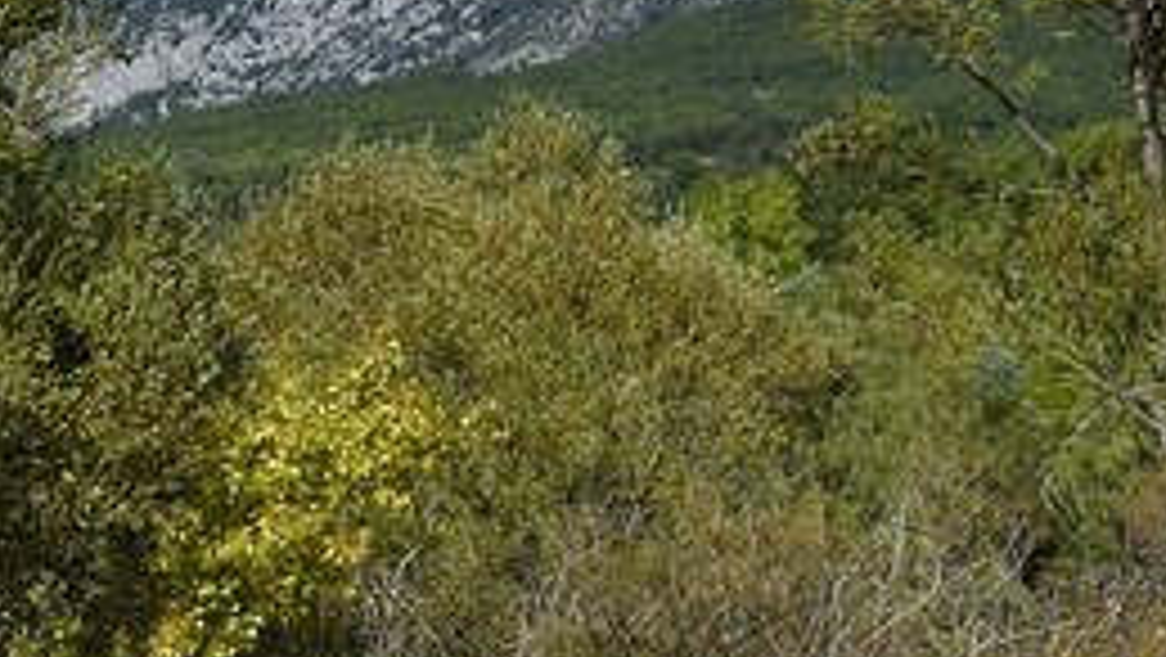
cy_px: 958
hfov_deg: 8.1
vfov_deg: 5.3
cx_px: -2422
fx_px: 6991
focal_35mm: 226
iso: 200
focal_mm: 35
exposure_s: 1/320
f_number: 13
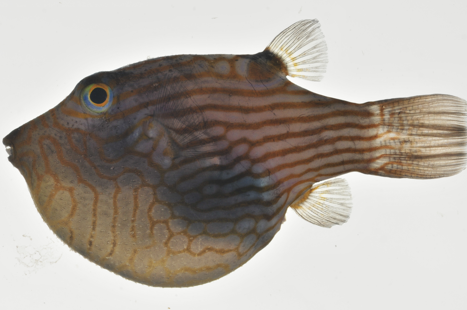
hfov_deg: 11.2
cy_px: 158
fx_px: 2391
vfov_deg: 7.4
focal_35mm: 185
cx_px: 219
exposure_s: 1/60
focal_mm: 105
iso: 200
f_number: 22
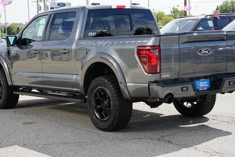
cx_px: 120
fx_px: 489
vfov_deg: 18.1
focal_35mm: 75
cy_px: 62
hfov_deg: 27.0
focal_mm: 61
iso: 100
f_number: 10
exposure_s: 1/100
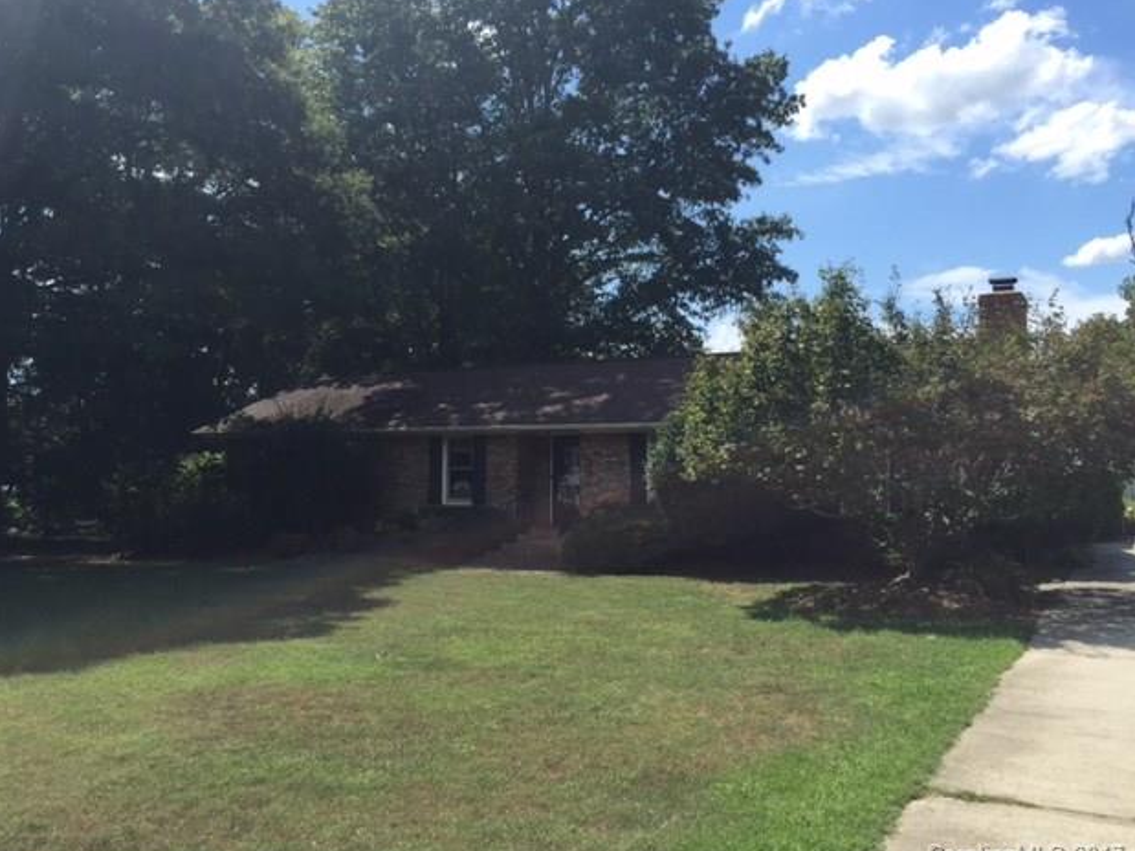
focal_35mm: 30
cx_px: 550
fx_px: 983
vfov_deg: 46.8
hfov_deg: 60.0
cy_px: 431
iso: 32
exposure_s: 1/1647
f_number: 2.2
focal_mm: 4.15
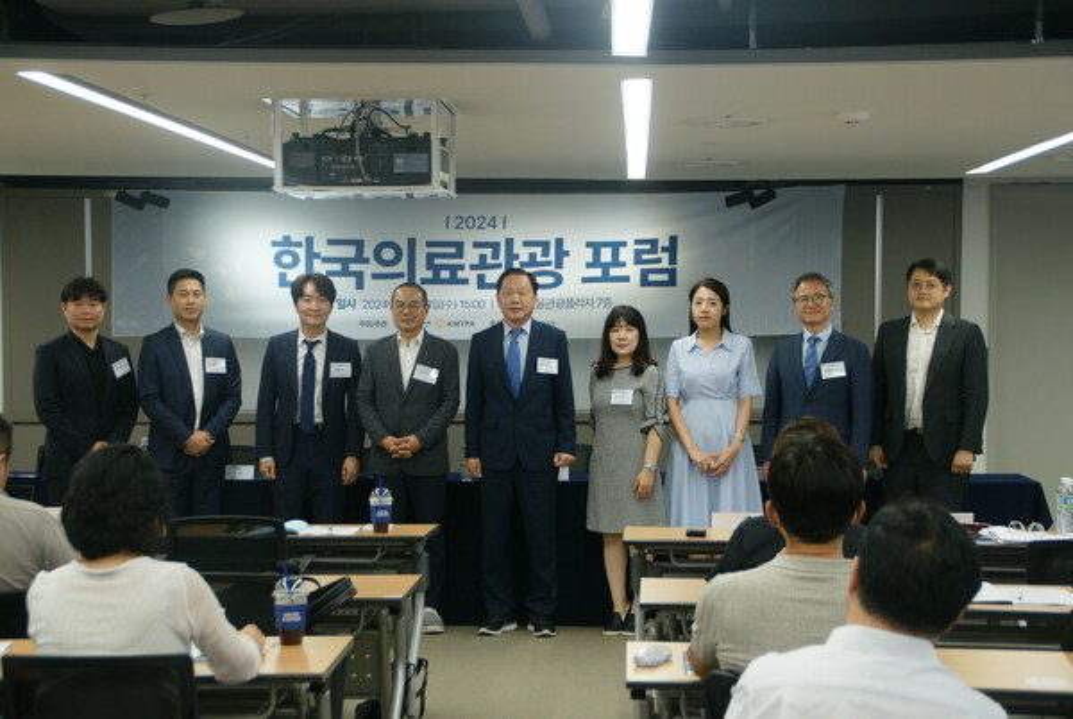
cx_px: 536
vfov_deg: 20.2
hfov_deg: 29.8
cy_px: 360
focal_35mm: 68
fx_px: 2015
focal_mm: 45
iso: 400
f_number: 5
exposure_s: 1/60
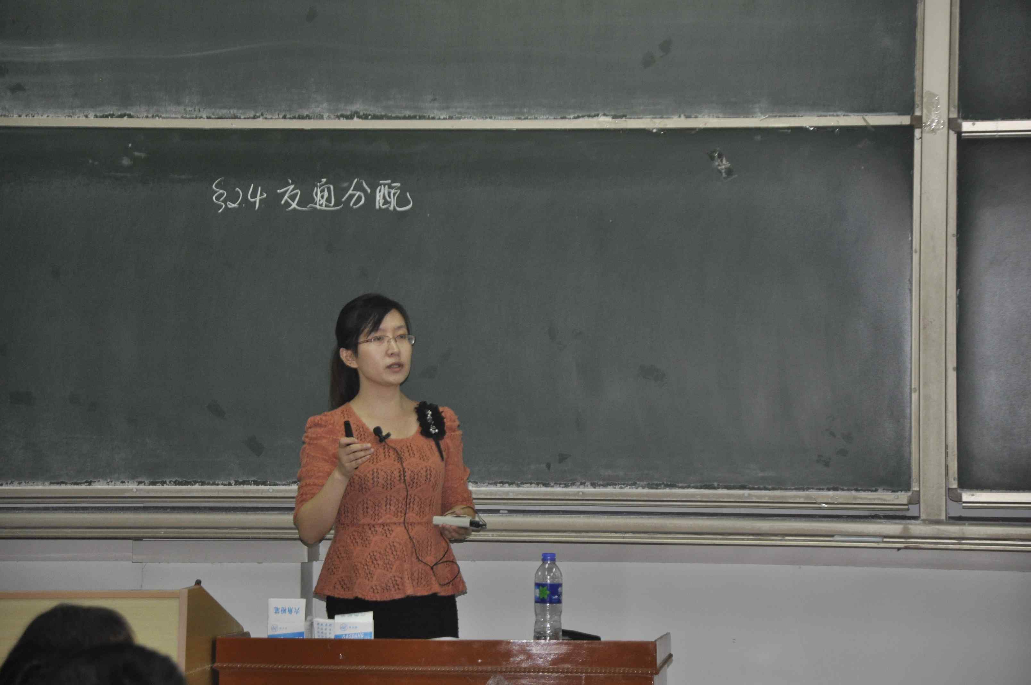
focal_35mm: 158
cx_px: 516
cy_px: 342
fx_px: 4505
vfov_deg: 8.7
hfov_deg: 13.1
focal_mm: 105
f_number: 5.6
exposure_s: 1/60
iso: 800
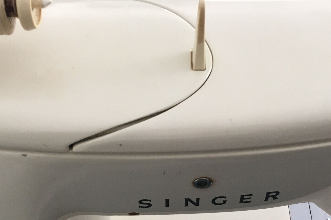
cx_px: 171
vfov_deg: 20.9
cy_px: 215
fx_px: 579
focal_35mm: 63
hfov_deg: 31.9
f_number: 2.2
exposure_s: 1/33
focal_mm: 4.15
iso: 50
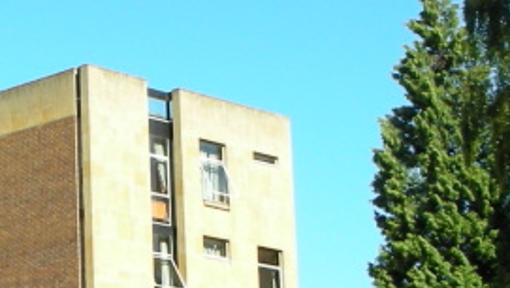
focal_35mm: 144
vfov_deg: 8.4
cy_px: 200
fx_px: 1949
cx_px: -8
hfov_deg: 14.6
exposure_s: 1/370
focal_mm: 5.8
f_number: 3
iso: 50
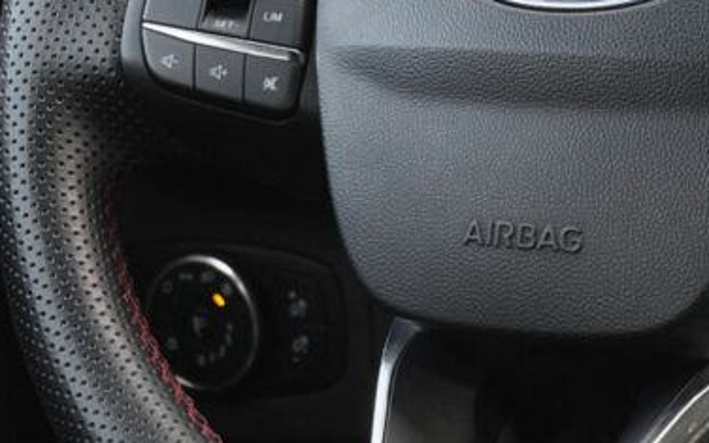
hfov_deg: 11.1
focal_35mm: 189
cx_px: 351
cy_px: 5
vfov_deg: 6.9
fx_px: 3652
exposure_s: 1/125
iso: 2000
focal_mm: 45
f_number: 7.1
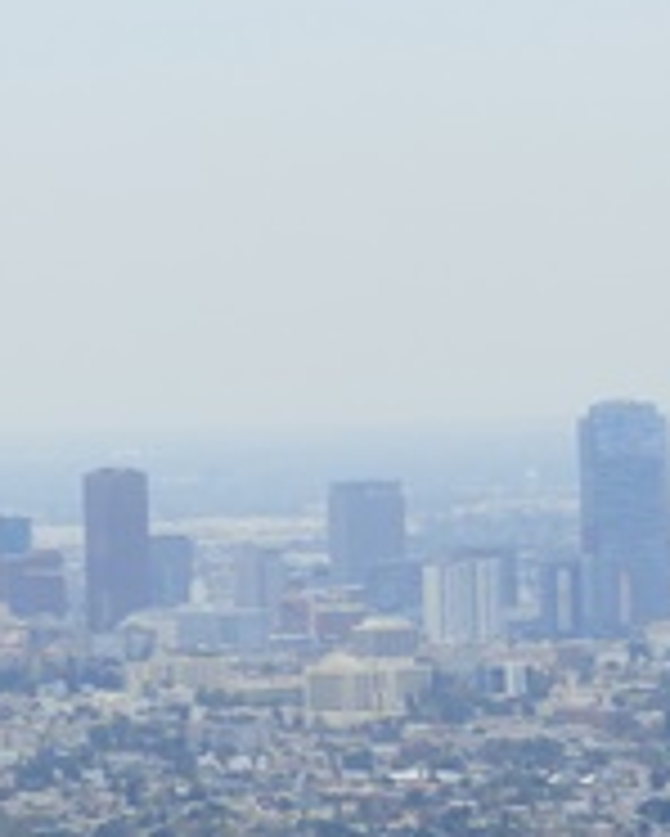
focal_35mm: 401
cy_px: 648
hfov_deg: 3.8
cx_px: -414
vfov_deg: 4.8
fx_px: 9931
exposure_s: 1/500
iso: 80
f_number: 5
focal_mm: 19
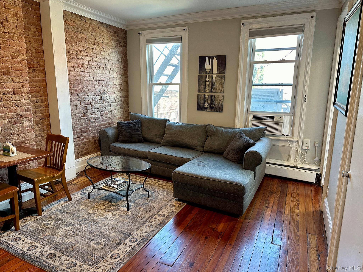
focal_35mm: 24
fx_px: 252
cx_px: 182
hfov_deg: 71.6
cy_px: 136
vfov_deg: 56.8
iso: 200
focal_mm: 6.86
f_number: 1.78
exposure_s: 1/60
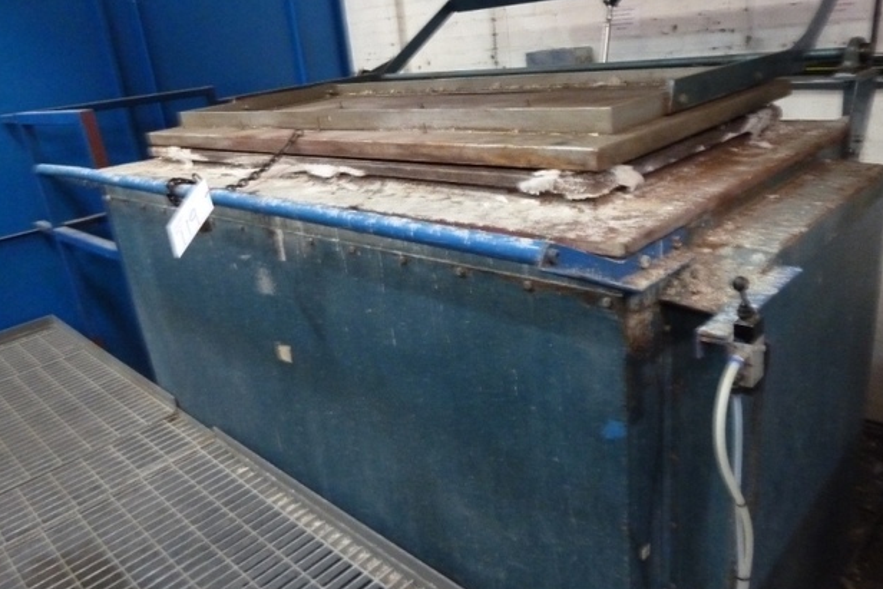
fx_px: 662
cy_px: 284
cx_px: 454
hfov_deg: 67.4
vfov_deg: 47.9
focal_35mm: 27
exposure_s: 1/8
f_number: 3.3
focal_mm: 4.1
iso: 800
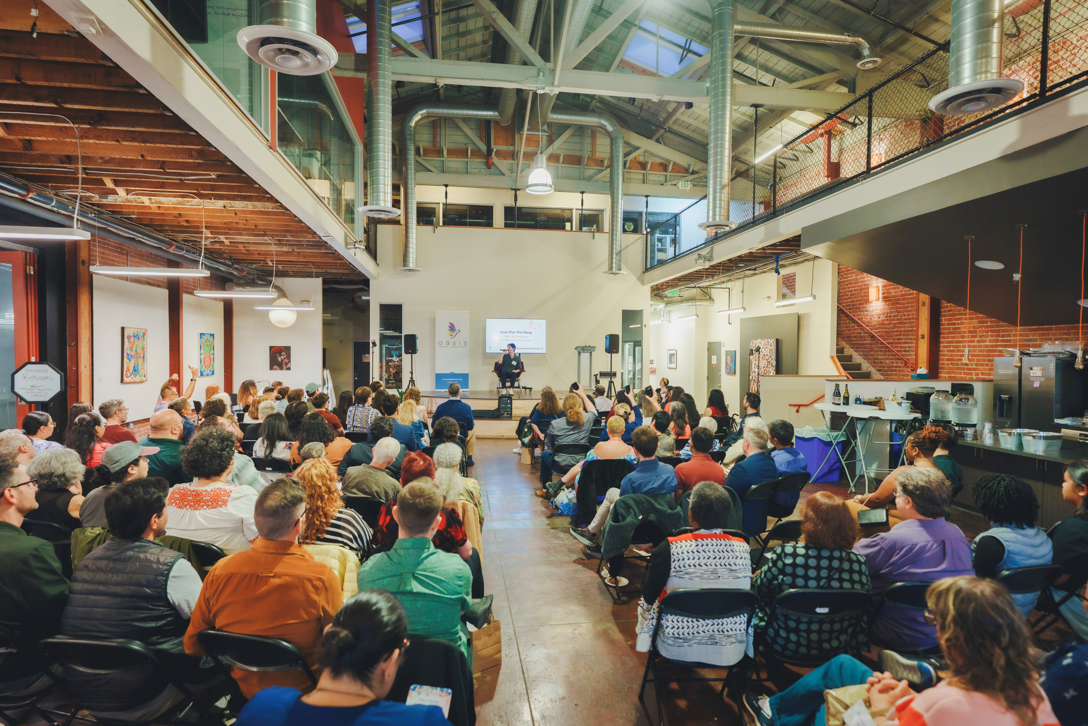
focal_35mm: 20
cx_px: 544
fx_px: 604
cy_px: 363
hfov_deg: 84.0
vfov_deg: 61.9
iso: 400
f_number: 2.8
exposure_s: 1/25
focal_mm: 20
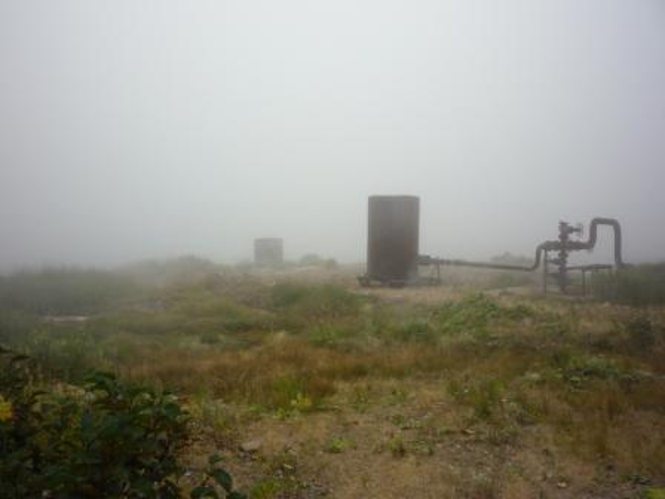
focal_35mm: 32
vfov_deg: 44.2
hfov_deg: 56.8
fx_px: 615
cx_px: 332
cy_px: 250
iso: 100
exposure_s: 1/100
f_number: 4
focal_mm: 5.2
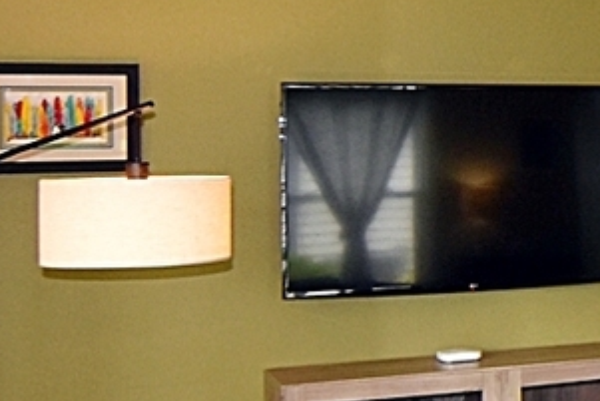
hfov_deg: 18.8
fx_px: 1479
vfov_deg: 15.4
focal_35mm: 89
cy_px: 110
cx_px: 1009
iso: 800
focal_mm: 11
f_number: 4.8
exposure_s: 1/90
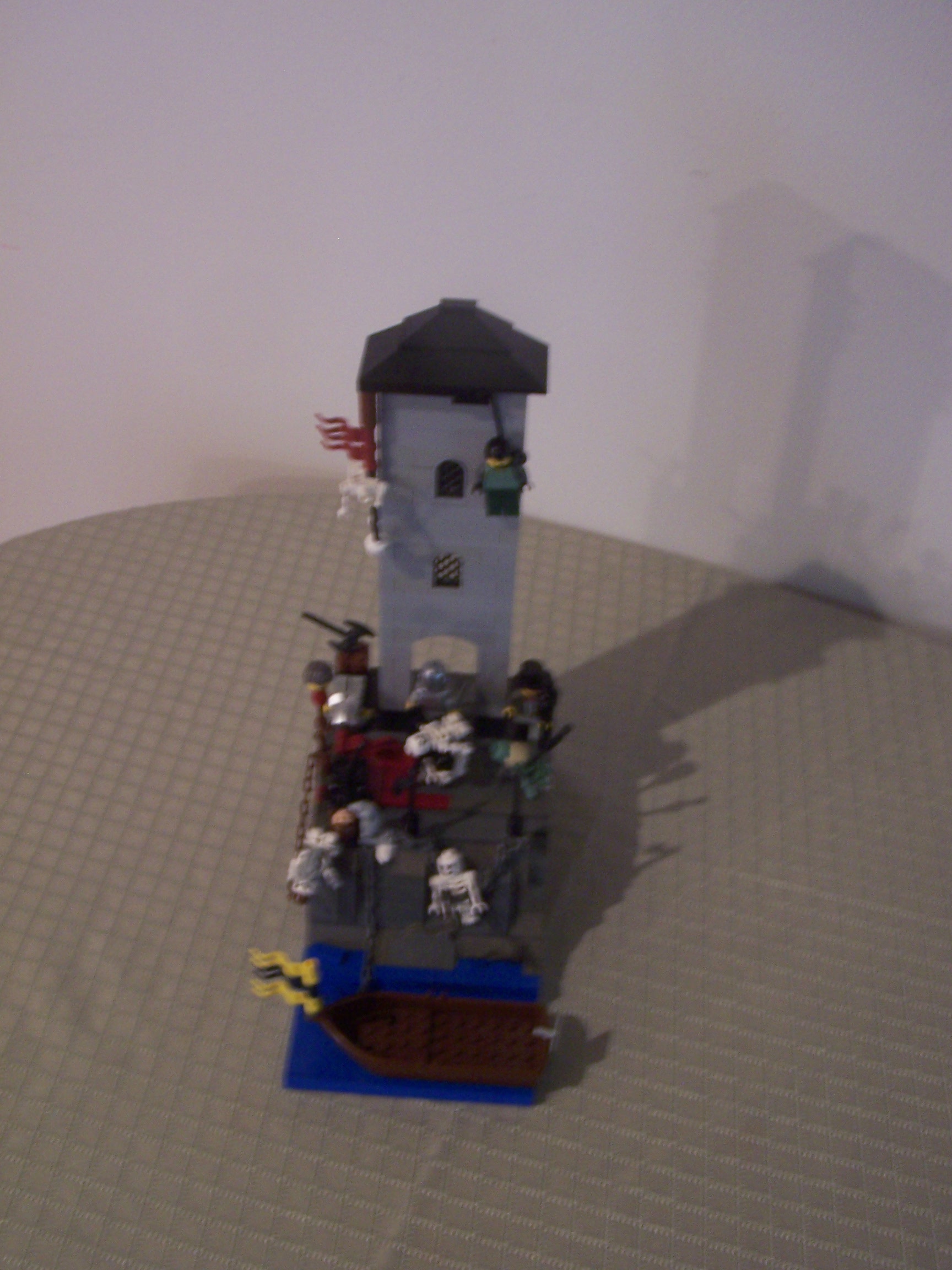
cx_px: 476
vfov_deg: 46.8
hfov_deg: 36.0
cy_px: 635
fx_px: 1467
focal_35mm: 40
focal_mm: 6.7
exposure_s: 1/8
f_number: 2.8
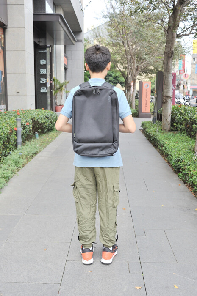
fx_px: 288
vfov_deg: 54.5
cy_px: 148
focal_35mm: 35
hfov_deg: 37.8
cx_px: 98
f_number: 5.6
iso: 200
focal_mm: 35
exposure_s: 1/250
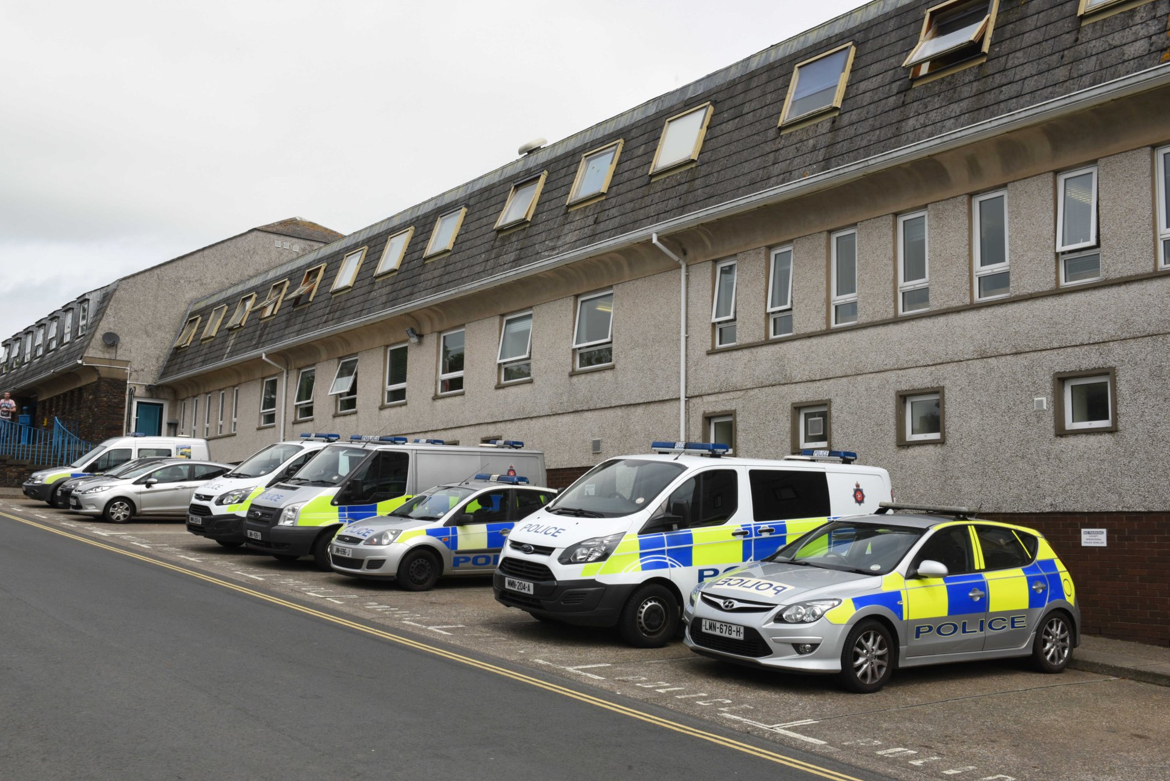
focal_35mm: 36
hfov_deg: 53.1
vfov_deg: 36.9
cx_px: 567
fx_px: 1170
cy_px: 401
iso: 400
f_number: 18
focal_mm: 34
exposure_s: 1/200
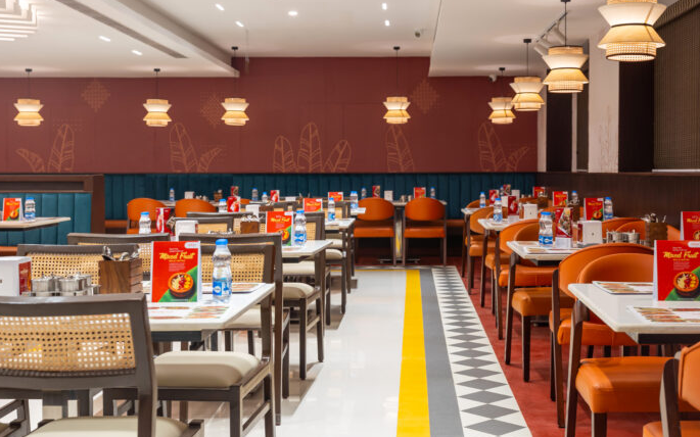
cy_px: 198
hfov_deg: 41.7
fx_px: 918
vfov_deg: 26.8
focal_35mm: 48
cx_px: 380
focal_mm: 42.1
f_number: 5
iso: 250
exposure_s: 1/25
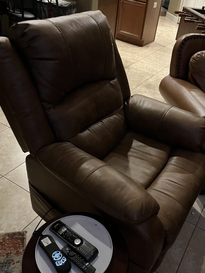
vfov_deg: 58.1
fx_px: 245
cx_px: 116
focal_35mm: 31
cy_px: 158
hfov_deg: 45.3
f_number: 1.6
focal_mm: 5.1
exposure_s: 1/30
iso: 800
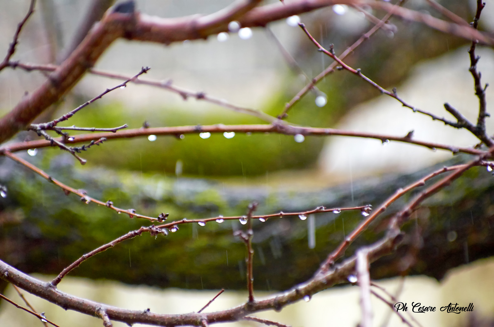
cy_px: 164
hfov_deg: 10.2
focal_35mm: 202
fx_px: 2773
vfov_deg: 6.8
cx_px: 247
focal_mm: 135
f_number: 2.8
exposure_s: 1/100
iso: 500
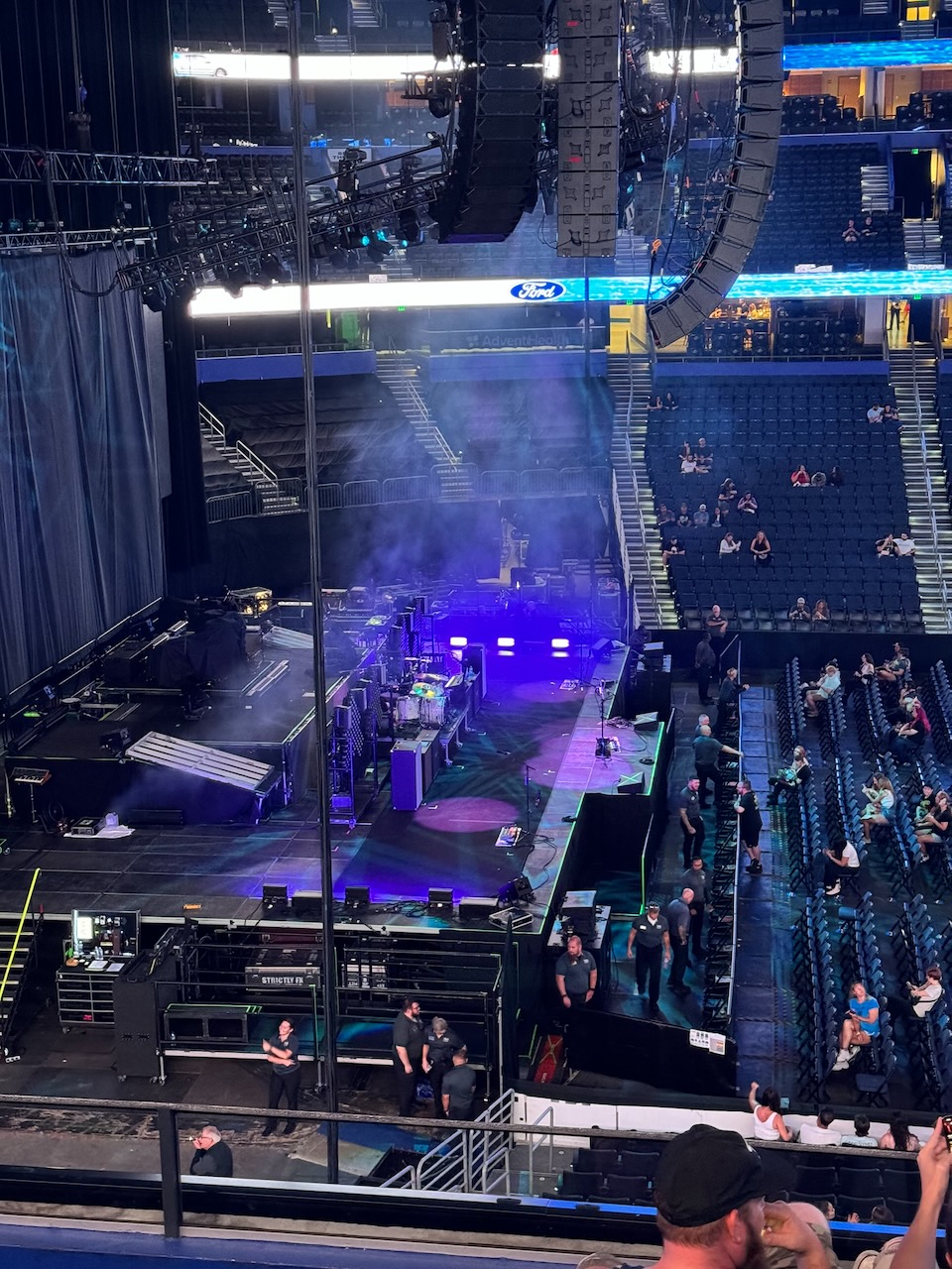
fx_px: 1760
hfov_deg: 30.3
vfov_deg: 39.7
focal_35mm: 48
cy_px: 634
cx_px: 476
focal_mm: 6.76
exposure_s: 1/30
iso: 640
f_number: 1.78
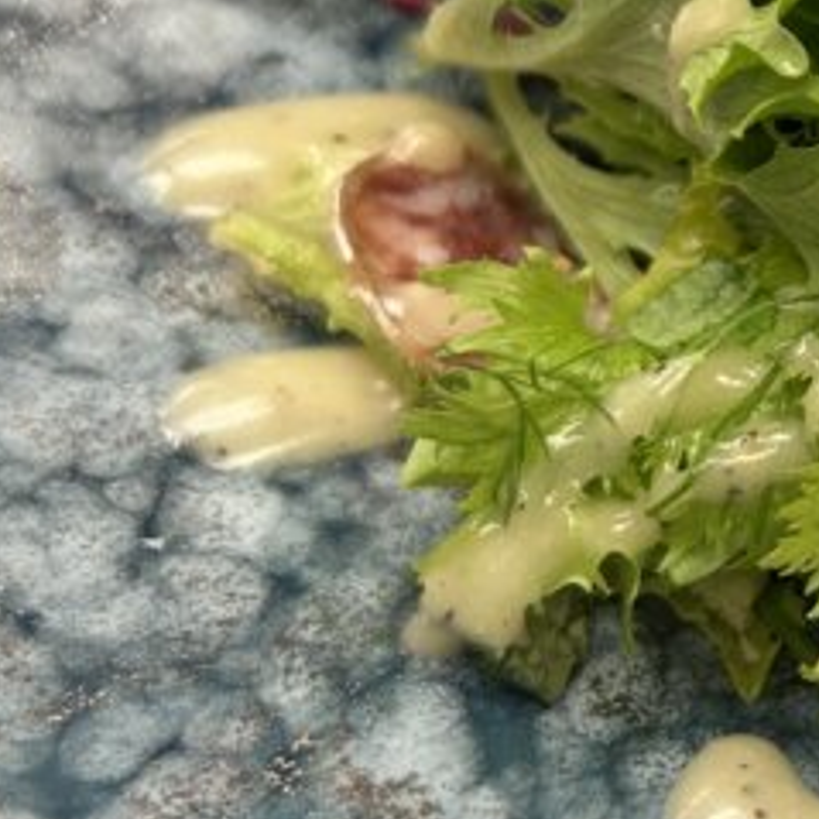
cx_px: 1076
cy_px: 257
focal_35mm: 77
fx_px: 2061
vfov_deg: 22.4
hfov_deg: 20.5
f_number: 1.5
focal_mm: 5.7
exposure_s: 1/100
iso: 125
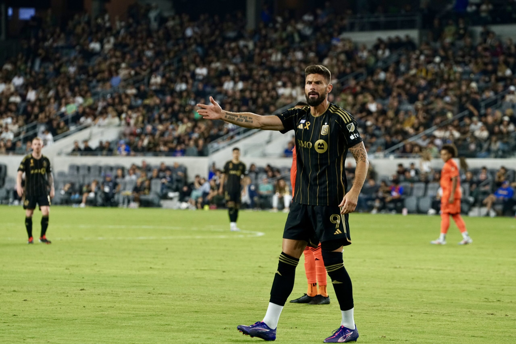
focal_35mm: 200
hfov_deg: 10.3
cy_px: 172
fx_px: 2867
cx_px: 258
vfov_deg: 6.9
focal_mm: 200
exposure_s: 1/800
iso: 2000
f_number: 5
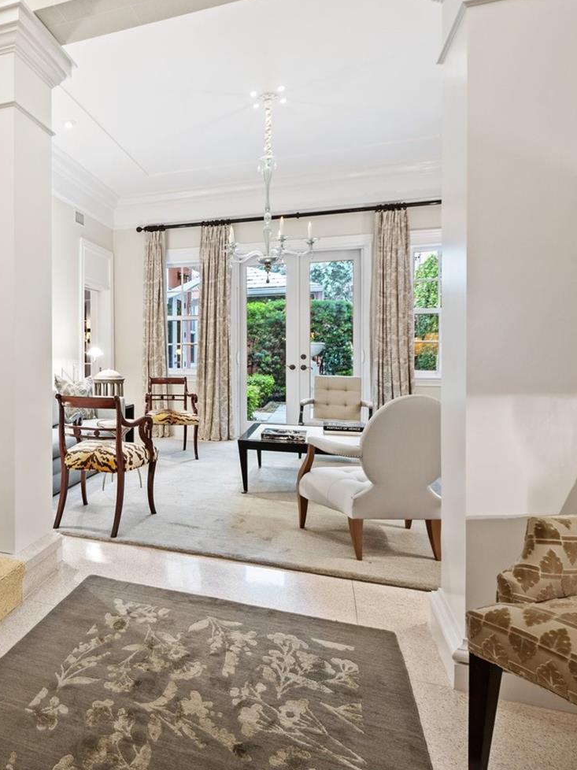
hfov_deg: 55.4
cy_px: 376
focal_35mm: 22
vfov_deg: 76.4
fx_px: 489
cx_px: 92
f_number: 8
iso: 200
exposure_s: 1.3
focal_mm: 14
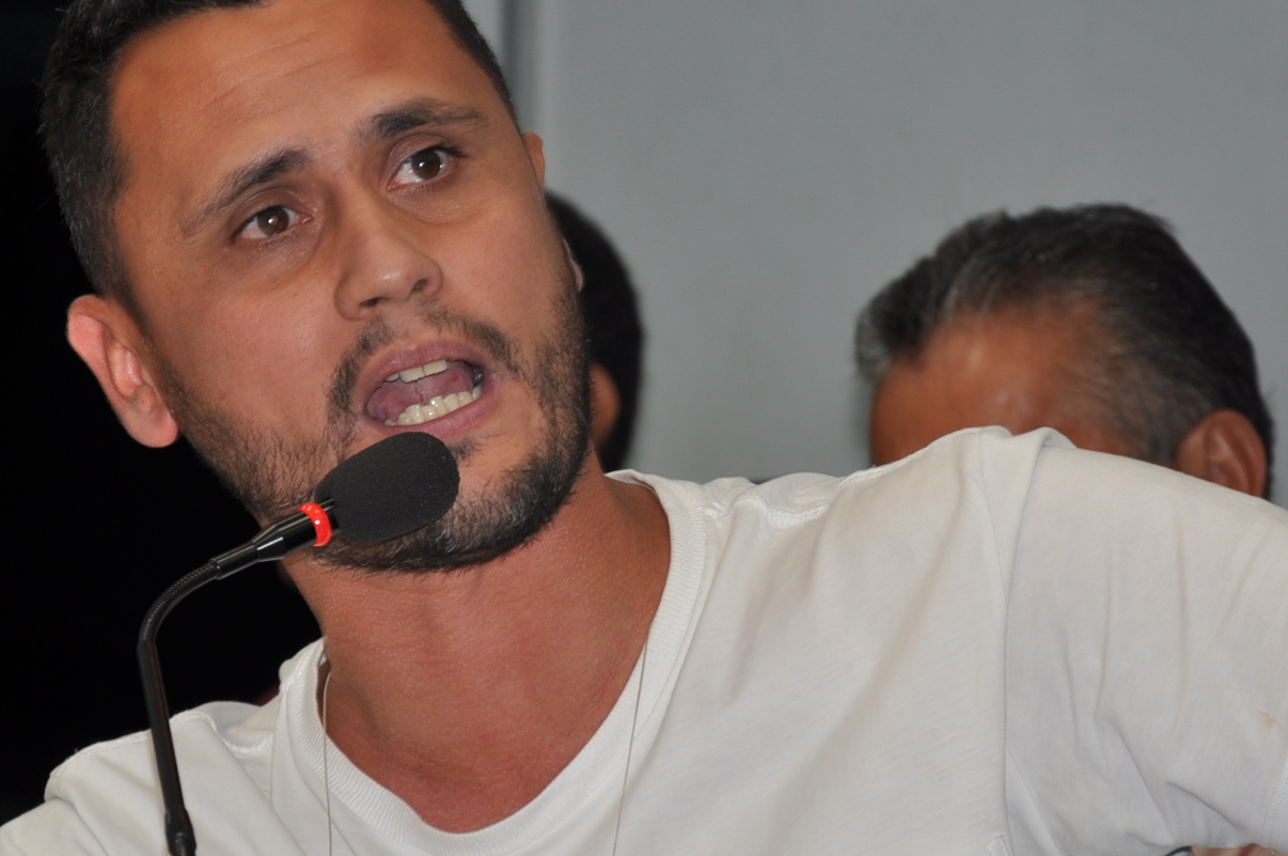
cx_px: 601
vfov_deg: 4.9
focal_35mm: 280
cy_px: 523
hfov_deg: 7.4
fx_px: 10002
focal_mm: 105
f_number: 5.6
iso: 200
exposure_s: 1/60
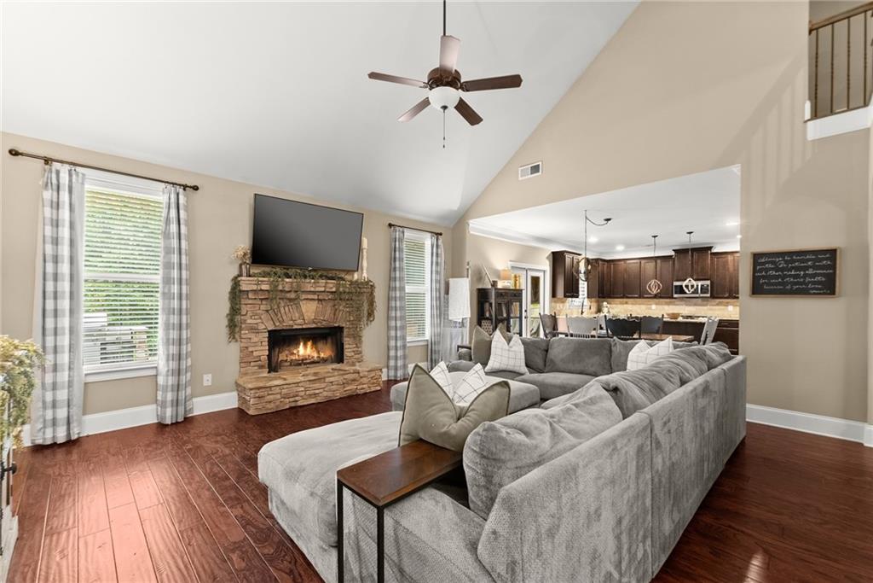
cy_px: 292
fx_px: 340
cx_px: 436
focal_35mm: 14
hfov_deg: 104.2
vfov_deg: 81.2
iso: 800
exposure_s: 1/3
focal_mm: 14
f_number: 7.1
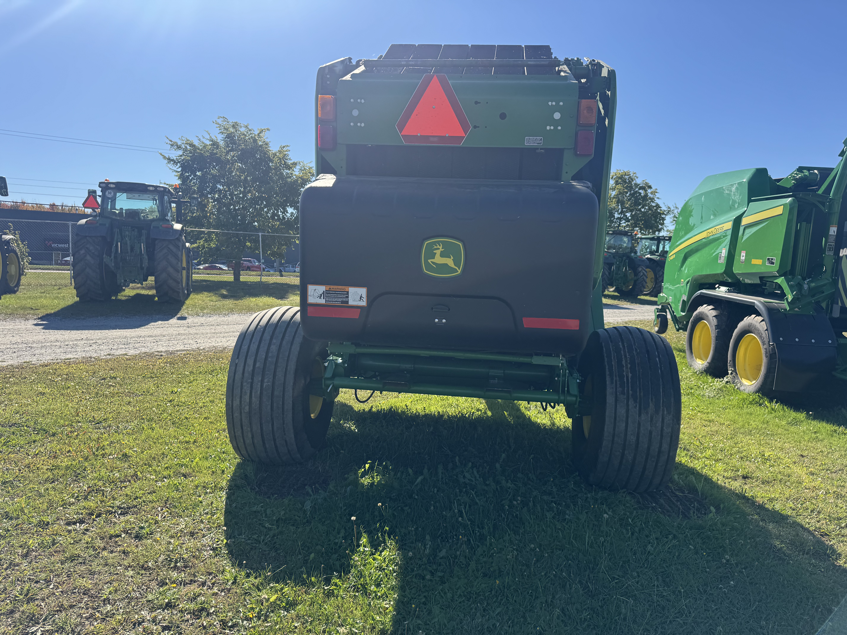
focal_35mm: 24
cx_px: 424
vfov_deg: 56.8
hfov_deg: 71.6
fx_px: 587
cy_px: 318
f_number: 1.78
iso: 80
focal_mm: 6.76
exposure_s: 1/2710
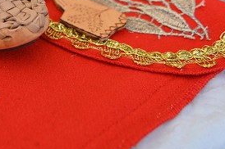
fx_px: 437
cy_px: -4
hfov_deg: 25.9
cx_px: -43
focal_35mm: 70
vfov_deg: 18.8
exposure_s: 1/320
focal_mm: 24
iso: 160
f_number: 2.8
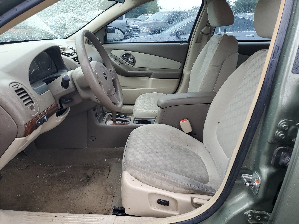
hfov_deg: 67.3
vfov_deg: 53.1
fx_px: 225
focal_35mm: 26
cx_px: 150
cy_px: 112
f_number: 1.5
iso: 50
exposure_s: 1/147
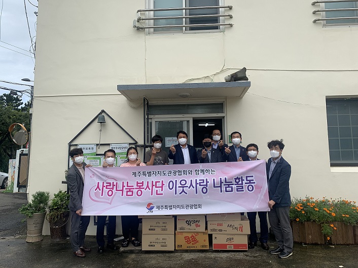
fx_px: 269
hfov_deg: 67.3
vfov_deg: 53.1
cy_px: 134
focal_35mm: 26
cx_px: 179
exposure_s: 1/1718
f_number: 1.8
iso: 25
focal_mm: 4.25
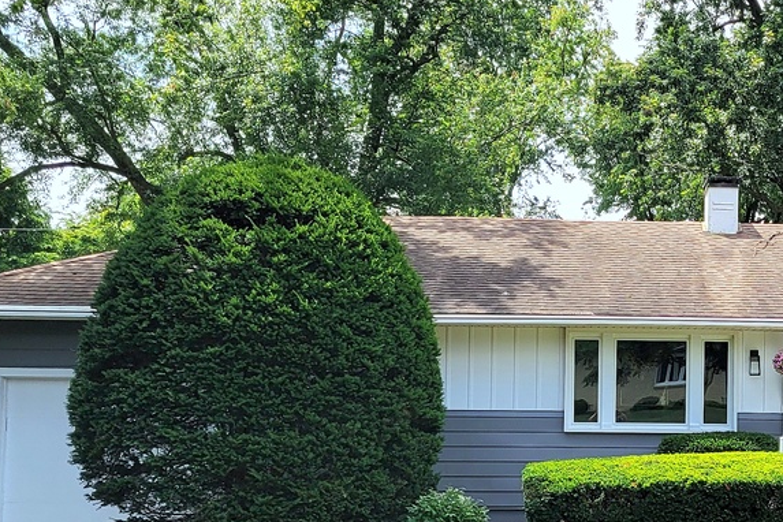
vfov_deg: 20.0
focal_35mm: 68
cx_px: 723
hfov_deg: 28.4
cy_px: 347
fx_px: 1479
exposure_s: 1/1761
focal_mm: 5.4
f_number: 1.8
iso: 40
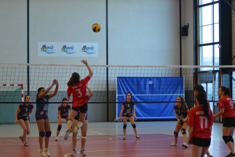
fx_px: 685
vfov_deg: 13.0
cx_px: 118
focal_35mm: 105
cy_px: 78
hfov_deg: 19.5
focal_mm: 70
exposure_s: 1/500
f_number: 4
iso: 2200
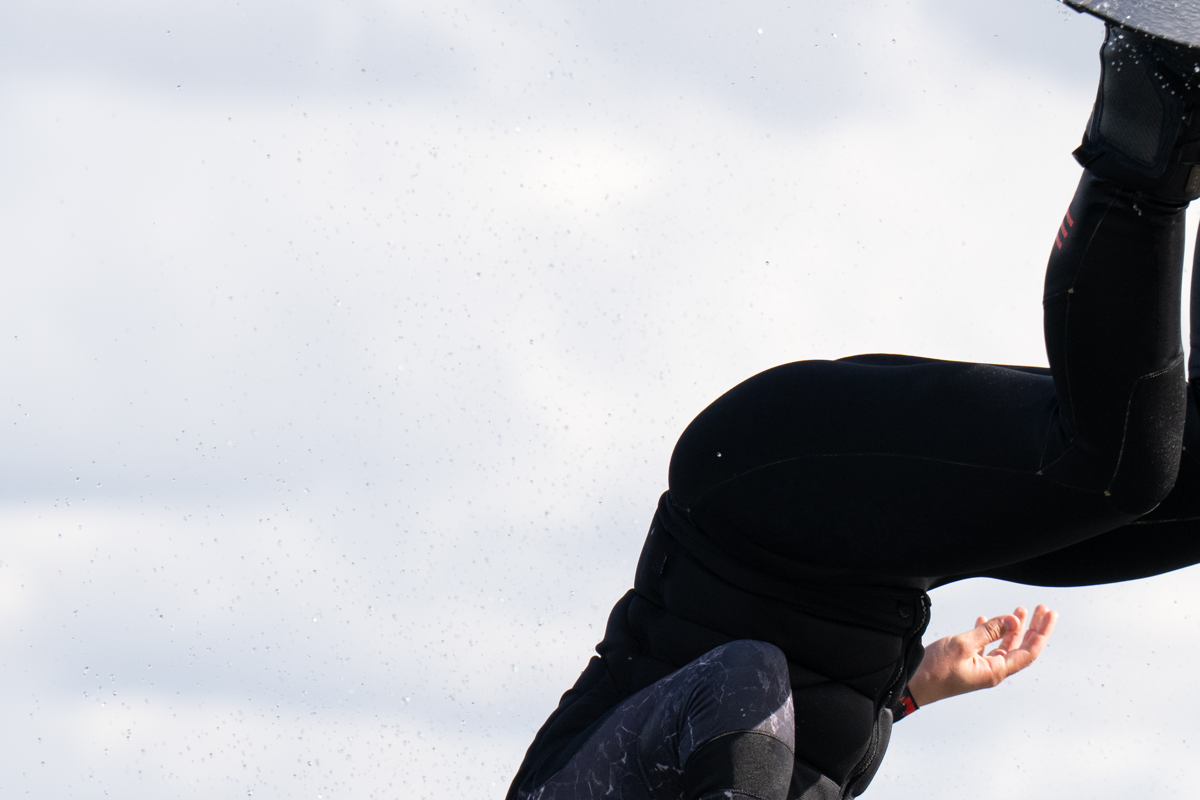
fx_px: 21298
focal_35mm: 639
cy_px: 822
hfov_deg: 3.2
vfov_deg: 2.2
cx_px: 519
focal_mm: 200
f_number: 4.5
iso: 320
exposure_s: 1/2000
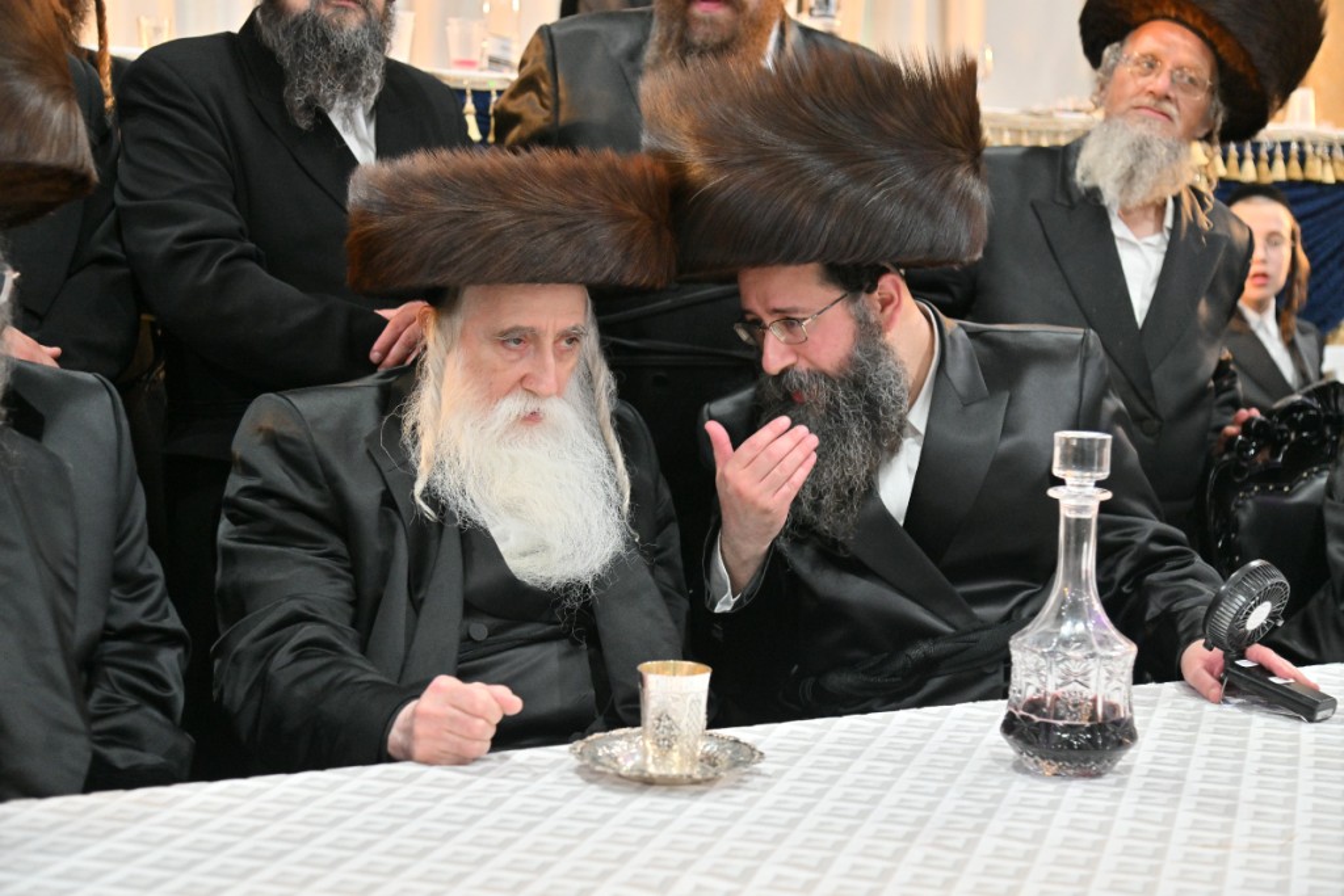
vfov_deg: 24.6
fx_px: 2053
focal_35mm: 55
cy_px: 448
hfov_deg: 36.2
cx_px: 672
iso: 1250
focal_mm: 55
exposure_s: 1/200
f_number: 4
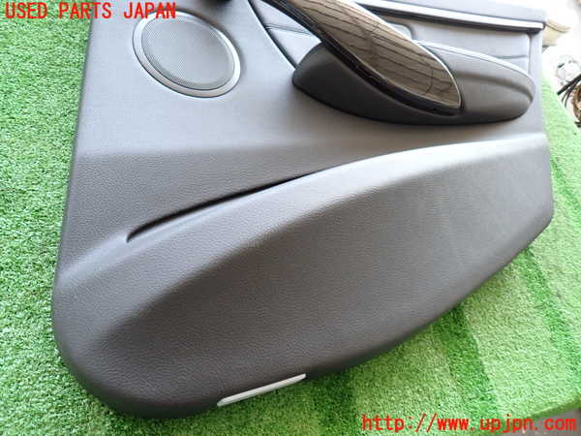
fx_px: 420
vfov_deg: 54.9
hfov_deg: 69.4
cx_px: 290
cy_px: 218
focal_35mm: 25
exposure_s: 1/50
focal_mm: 4.5
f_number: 2
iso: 200
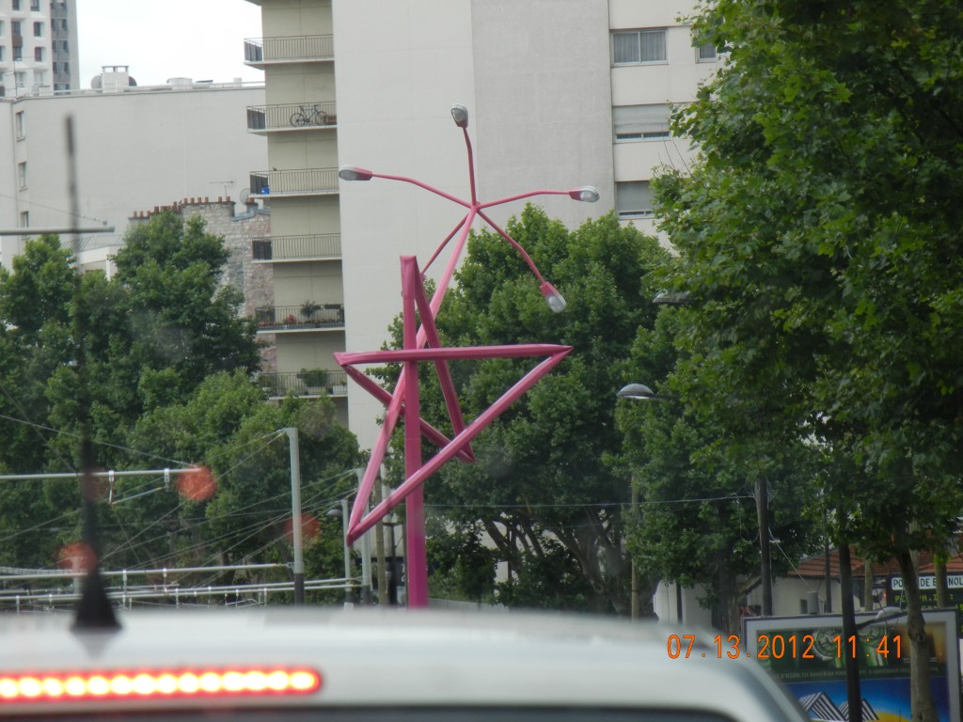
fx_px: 7289
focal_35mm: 262
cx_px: 482
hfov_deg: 7.6
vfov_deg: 5.7
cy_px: 361
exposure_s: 1/84.8
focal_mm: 47.2
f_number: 5.1
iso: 160
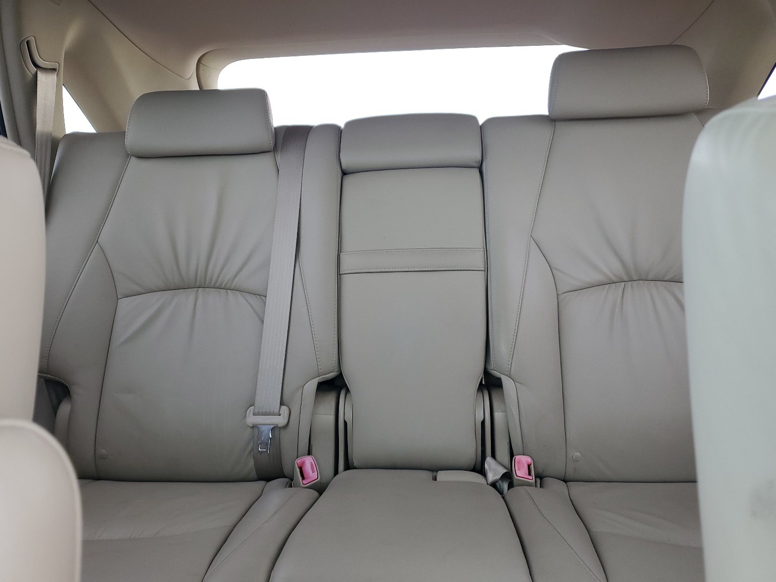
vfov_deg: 51.4
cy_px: 291
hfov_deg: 65.3
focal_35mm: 27
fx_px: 605
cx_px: 391
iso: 58
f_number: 1.5
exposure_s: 1/60.2
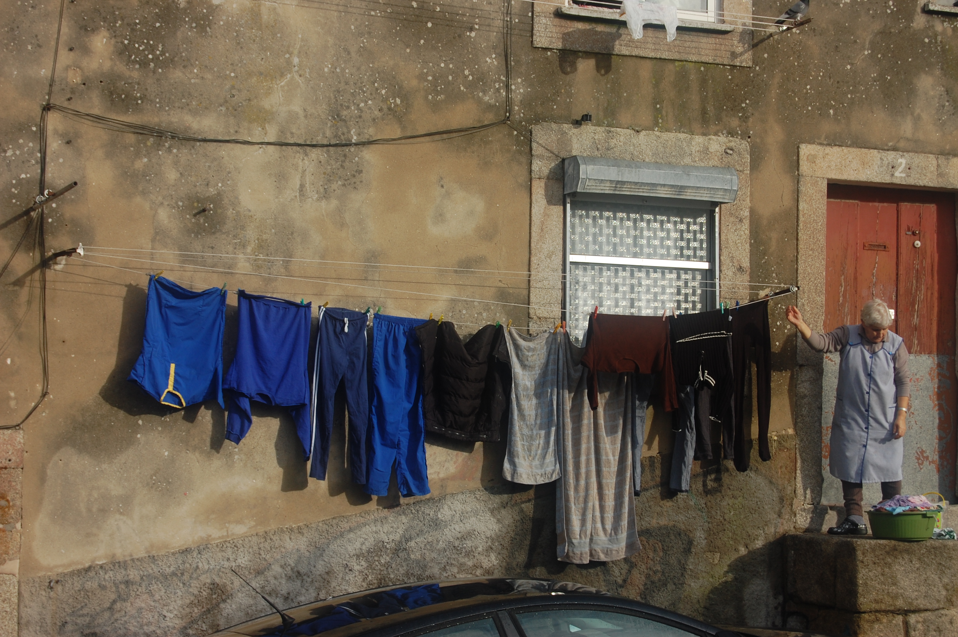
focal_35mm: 82
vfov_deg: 16.5
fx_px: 2193
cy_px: 318
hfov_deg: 24.6
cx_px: 479
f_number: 9
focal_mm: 55
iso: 200
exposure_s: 1/320
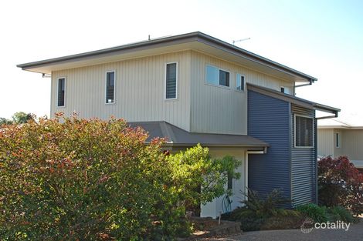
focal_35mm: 39
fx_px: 393
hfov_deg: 49.6
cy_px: 120
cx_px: 182
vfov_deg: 34.2
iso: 125
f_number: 5.6
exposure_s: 1/125
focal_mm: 26
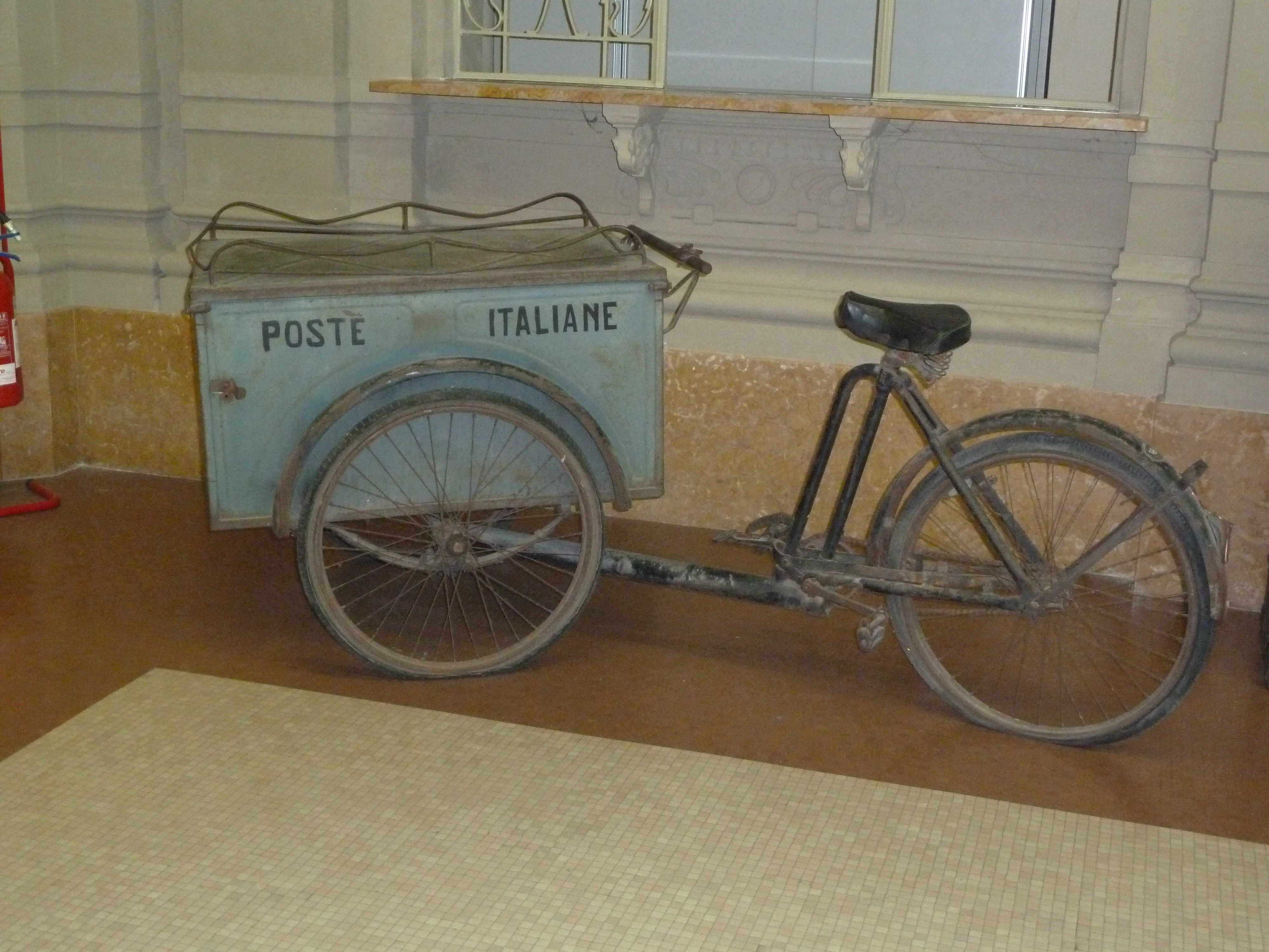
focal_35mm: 44
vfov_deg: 32.9
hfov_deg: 42.9
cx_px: 634
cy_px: 476
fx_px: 1613
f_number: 3.7
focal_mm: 7.3
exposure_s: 1/30
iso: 640
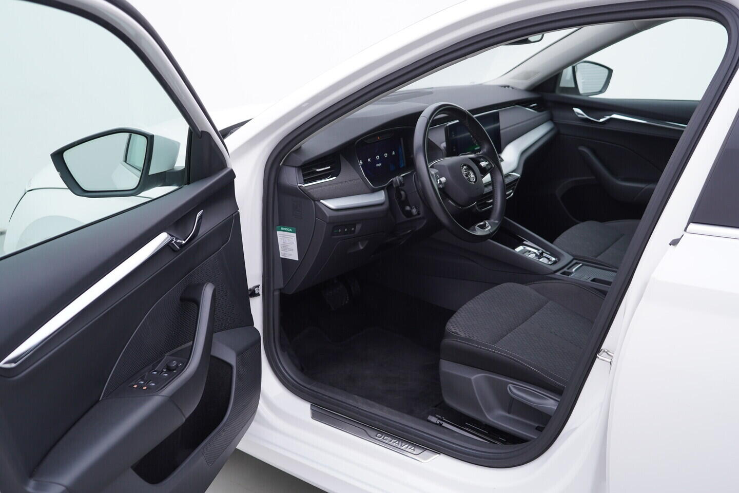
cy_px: 246
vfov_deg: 36.9
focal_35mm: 36
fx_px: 739
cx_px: 370
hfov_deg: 53.1
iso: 125
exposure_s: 1/50
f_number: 3.2
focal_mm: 24
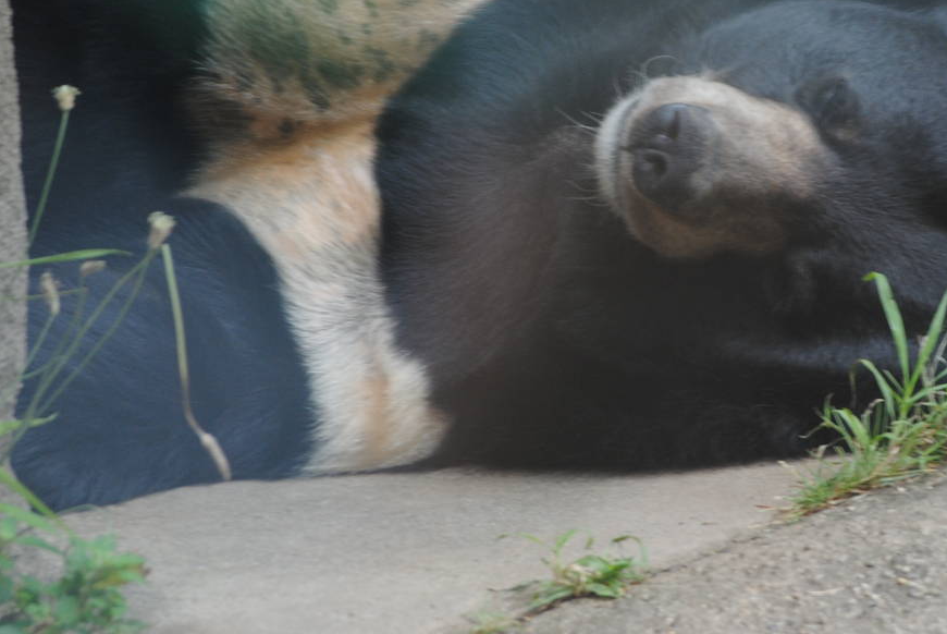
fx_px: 8716
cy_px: 172
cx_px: 661
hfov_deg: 6.2
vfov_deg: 4.2
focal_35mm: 331
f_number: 4.8
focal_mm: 120
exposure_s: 1/125
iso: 200
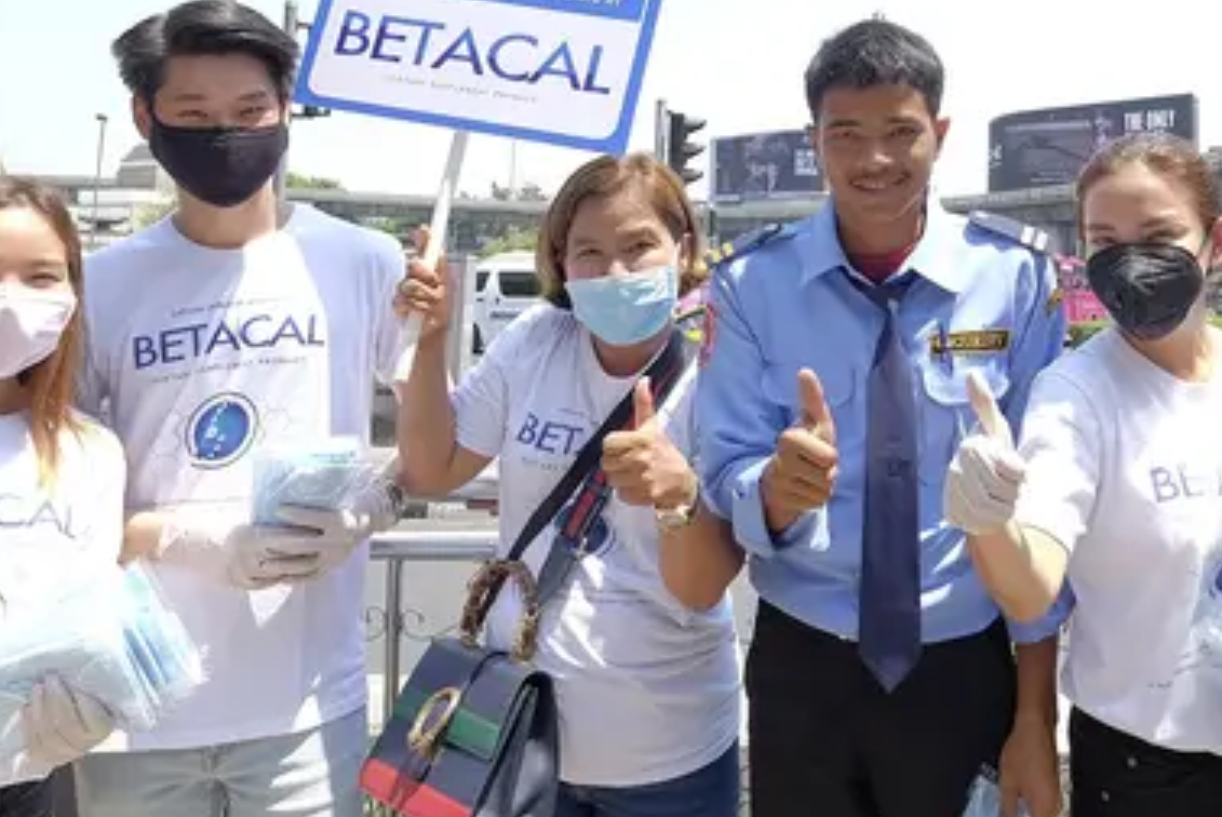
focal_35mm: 31
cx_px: 804
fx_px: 1053
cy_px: 201
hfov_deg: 59.0
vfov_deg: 41.1
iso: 250
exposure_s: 1/500
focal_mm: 10
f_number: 4.5
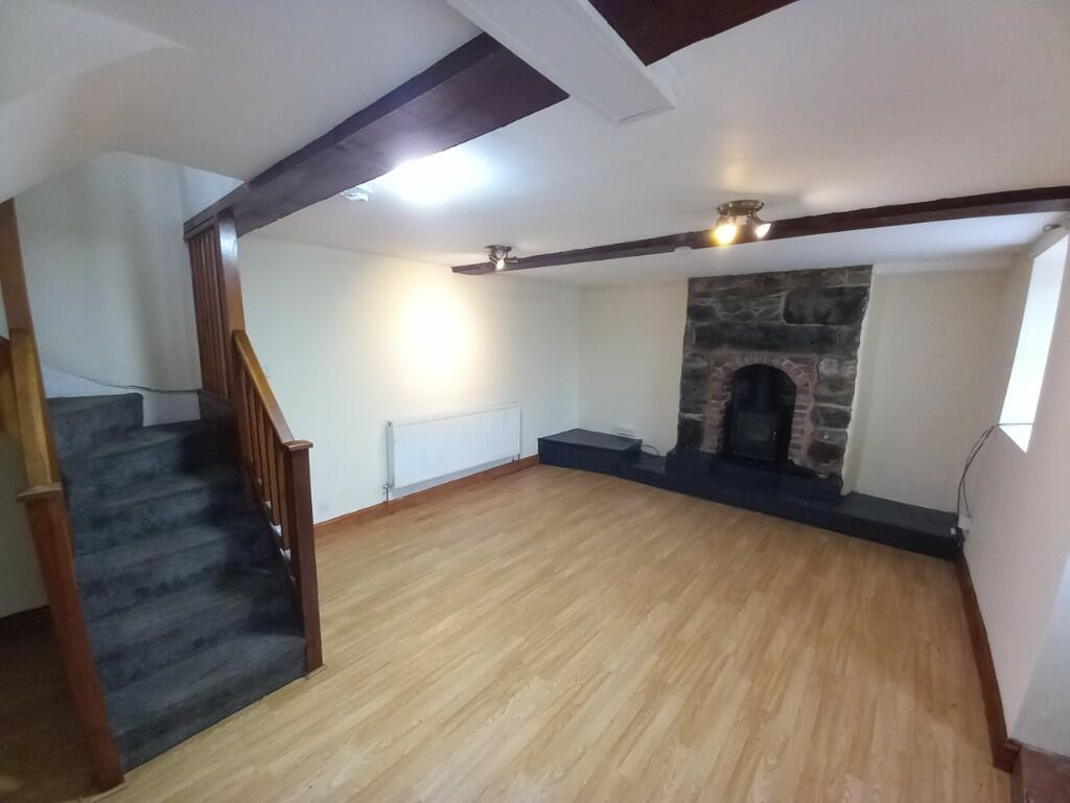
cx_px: 535
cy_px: 402
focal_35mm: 13
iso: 200
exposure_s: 1/24
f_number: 2.2
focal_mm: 1.13
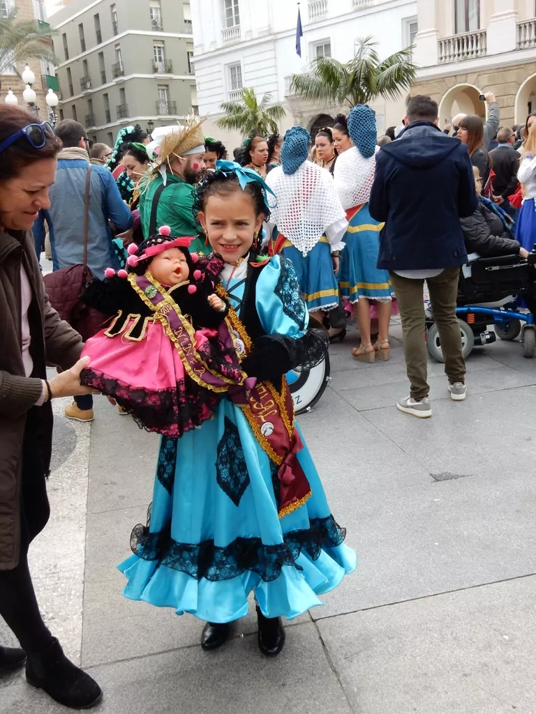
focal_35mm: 36
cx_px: 268
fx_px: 743
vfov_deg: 51.4
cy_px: 357
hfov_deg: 39.7
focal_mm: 6.4
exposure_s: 1/320
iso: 125
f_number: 4
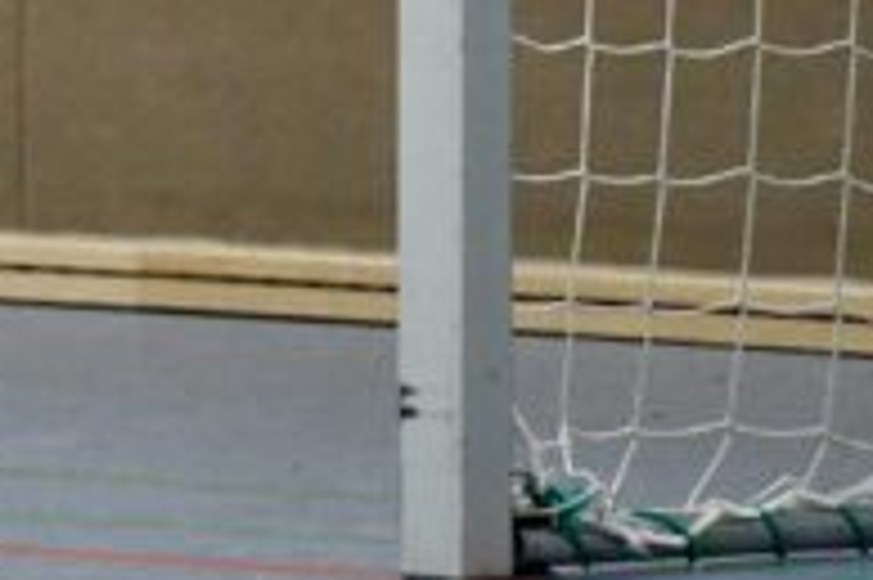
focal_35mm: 846
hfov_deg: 2.4
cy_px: -695
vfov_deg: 1.6
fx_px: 20498
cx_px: -824
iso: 8000
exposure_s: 1/1600
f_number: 2.8
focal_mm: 160
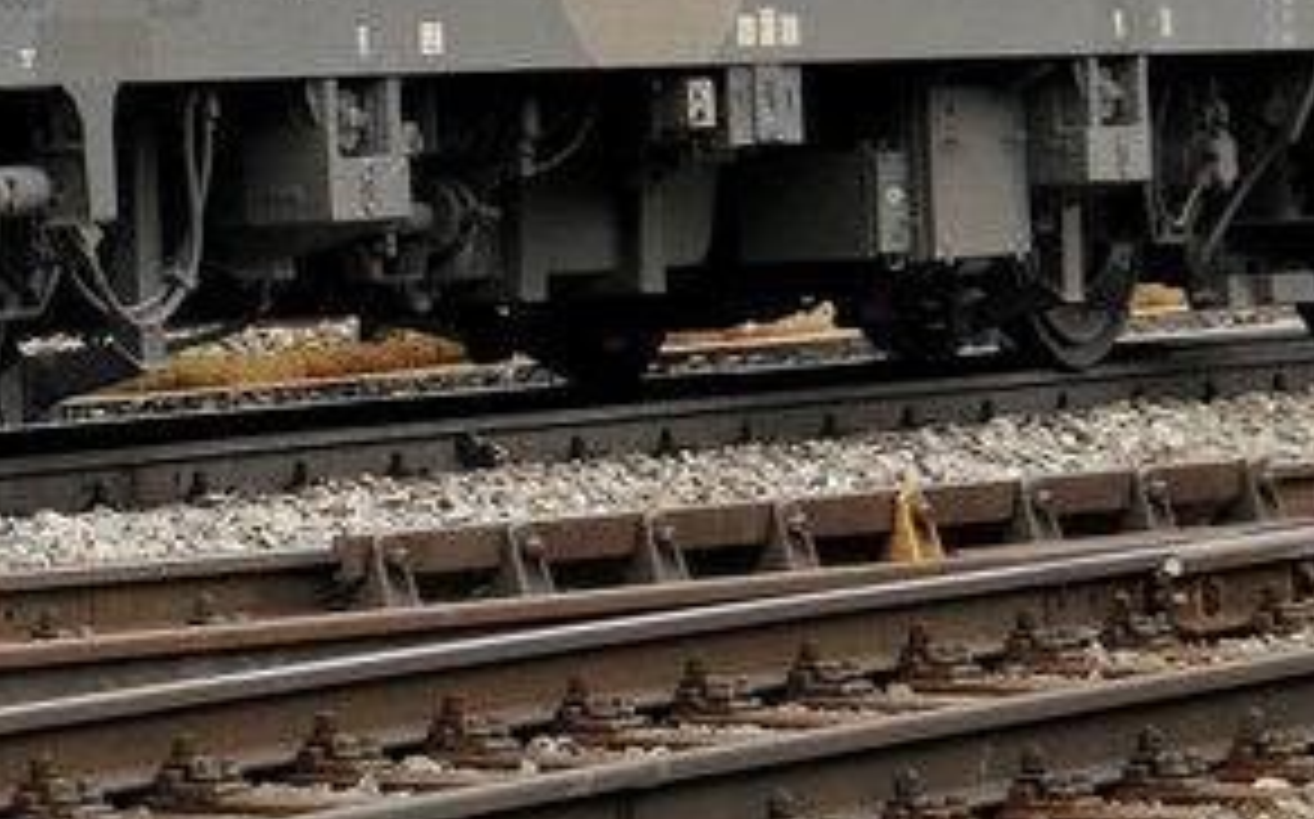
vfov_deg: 3.7
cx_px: -297
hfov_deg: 5.9
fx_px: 12596
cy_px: -470
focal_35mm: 352
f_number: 3.2
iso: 400
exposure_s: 1/1000
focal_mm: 56
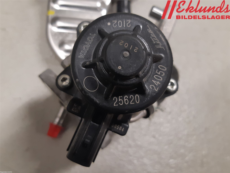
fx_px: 173
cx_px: 115
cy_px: 86
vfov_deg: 53.1
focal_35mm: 26
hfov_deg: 67.3
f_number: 1.7
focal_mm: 3.93
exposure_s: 1/50
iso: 160
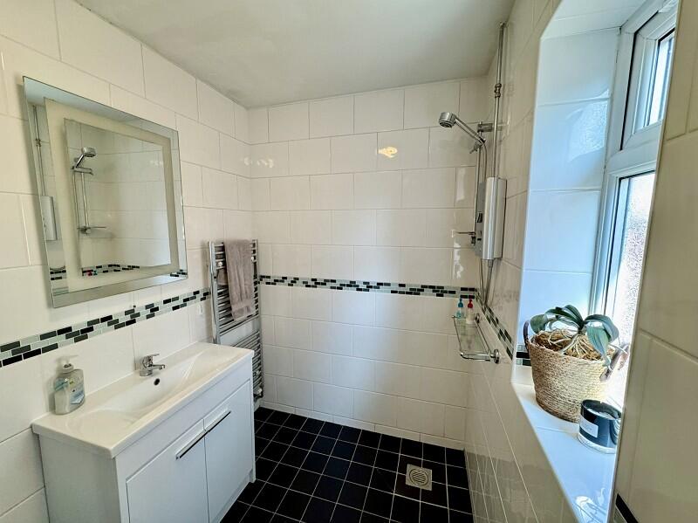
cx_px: 349
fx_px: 282
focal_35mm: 14
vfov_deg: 85.6
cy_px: 262
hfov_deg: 102.1
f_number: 2.2
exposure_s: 1/50
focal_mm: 2.22
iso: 200
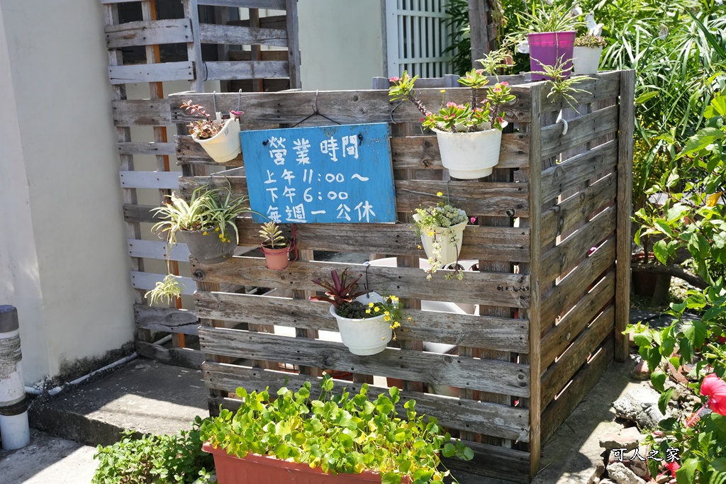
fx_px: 829
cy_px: 242
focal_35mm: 41
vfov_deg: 32.6
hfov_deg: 47.3
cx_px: 363
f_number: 9
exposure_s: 1/2500
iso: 3200
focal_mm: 41.1
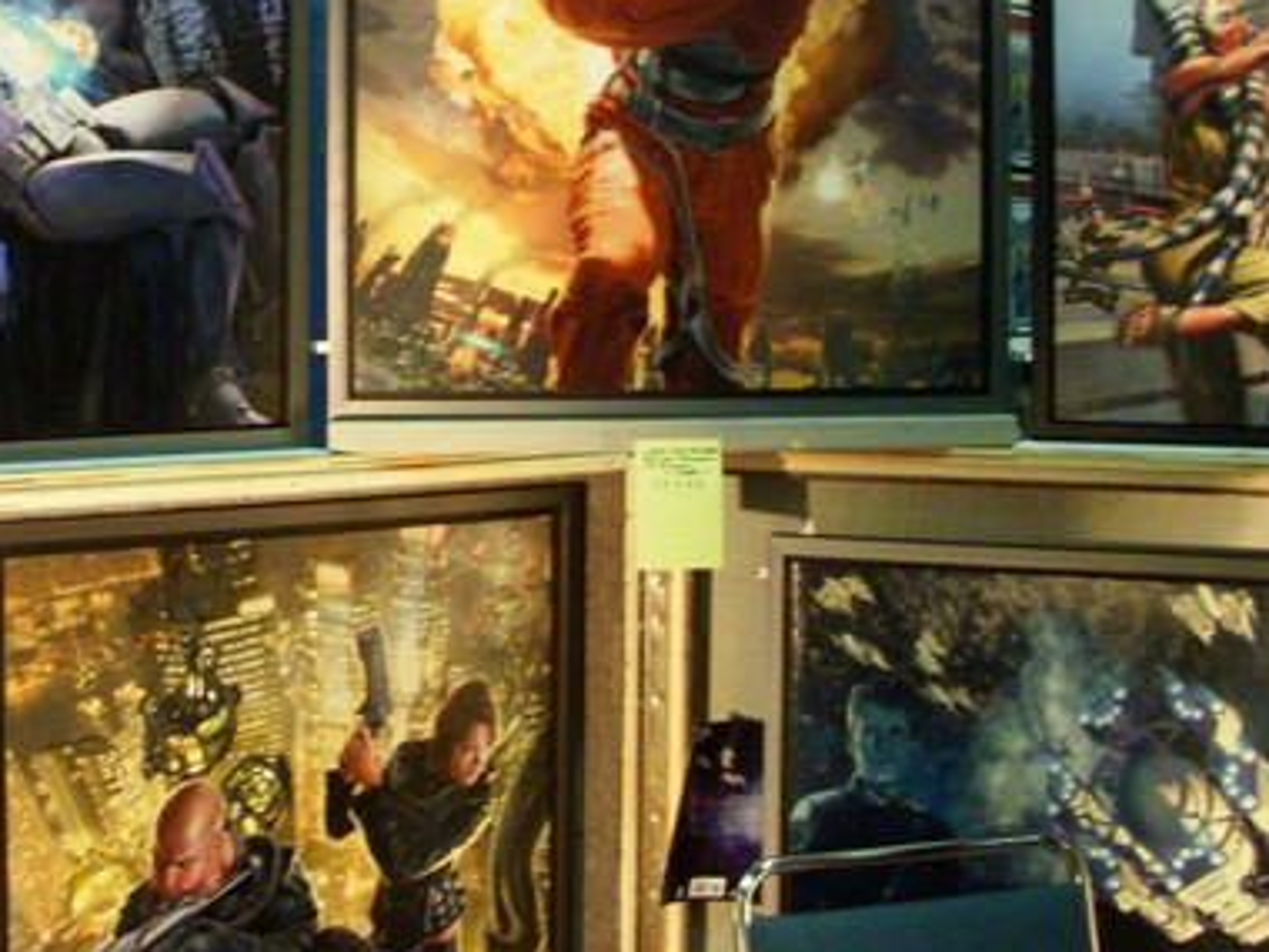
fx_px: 2346
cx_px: 397
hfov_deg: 30.0
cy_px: 207
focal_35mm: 64
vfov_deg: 22.7
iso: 200
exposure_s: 1/25
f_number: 3.3
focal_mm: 6.3
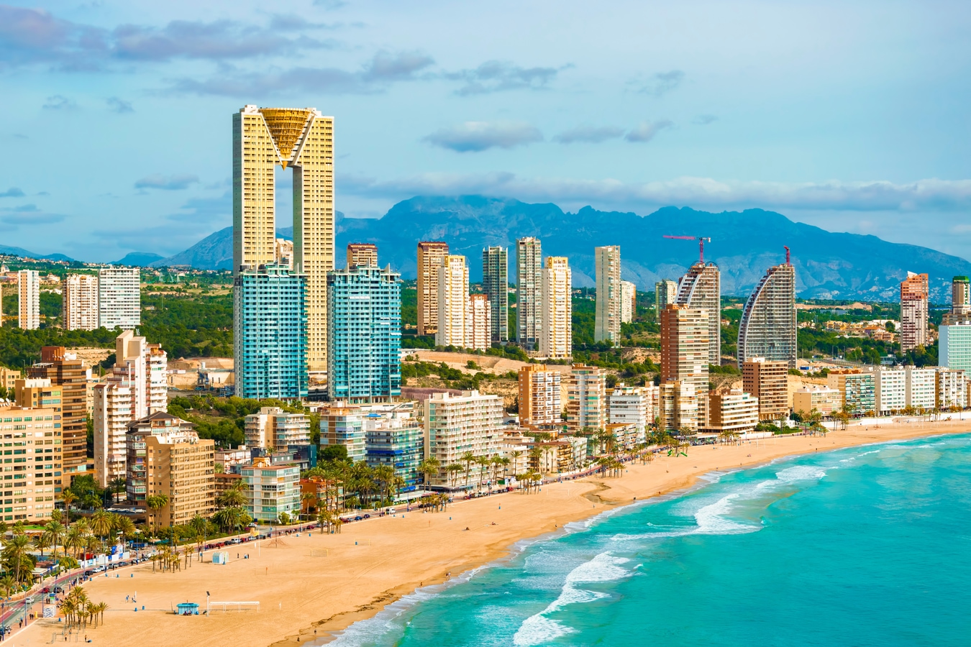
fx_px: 2023
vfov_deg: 18.2
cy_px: 324
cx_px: 486
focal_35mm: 75
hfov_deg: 27.0
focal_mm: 50
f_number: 11
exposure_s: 1/320
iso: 100
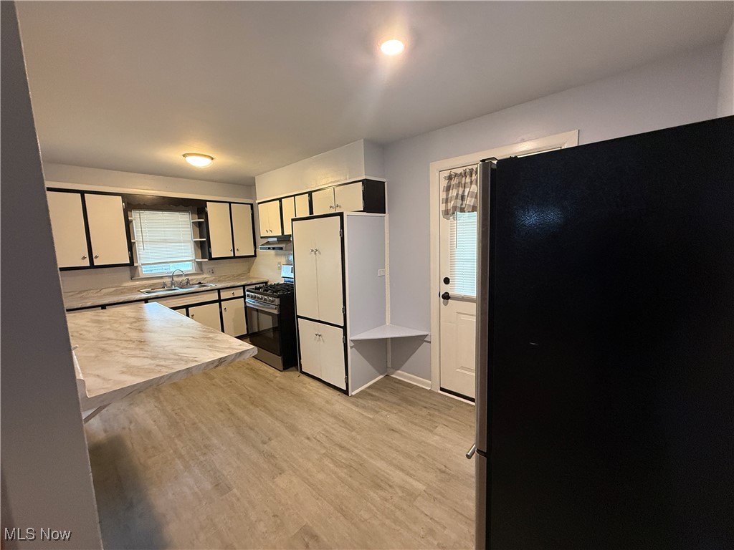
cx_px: 367
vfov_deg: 85.7
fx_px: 297
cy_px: 275
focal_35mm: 14
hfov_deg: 102.1
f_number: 2.2
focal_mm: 2.22
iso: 400
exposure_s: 1/60
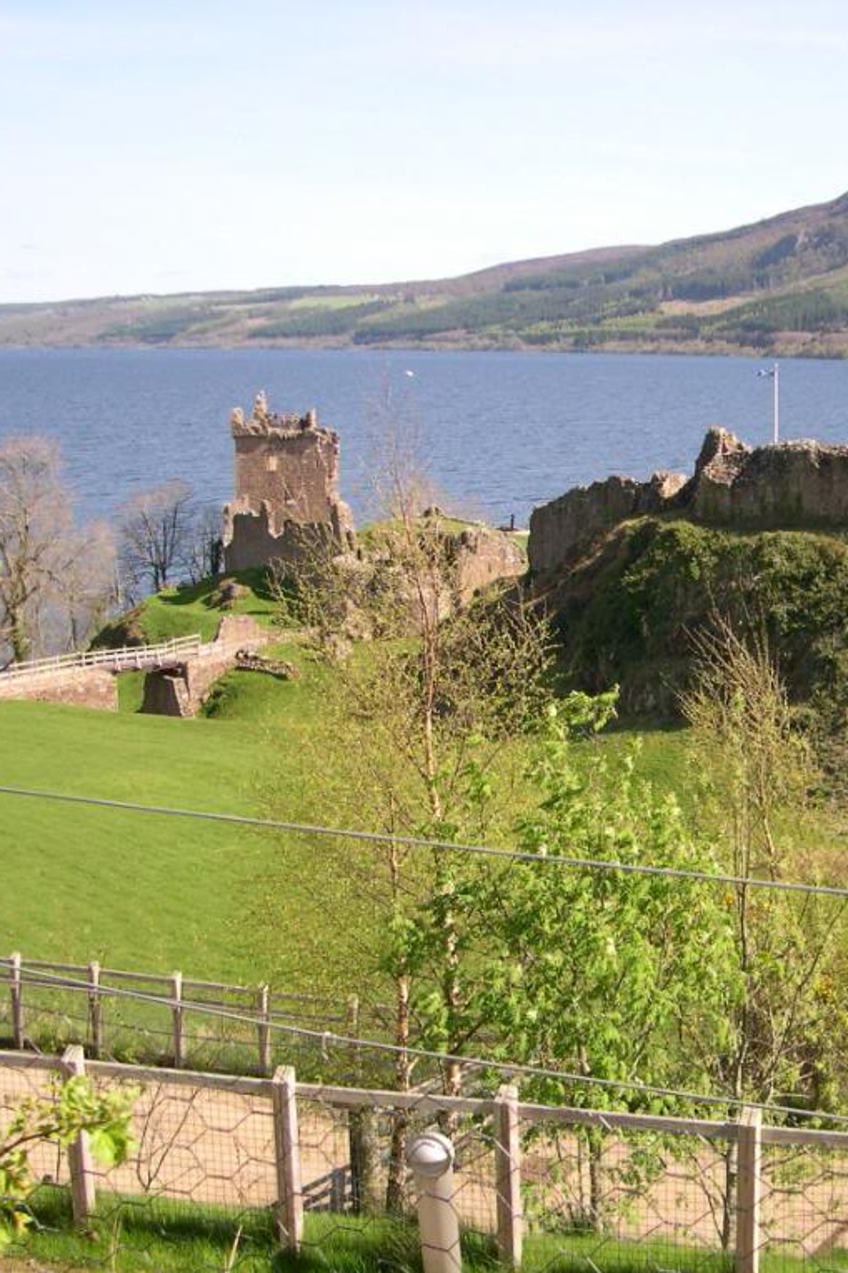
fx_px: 1873
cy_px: 636
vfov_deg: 37.5
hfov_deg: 24.9
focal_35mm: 53
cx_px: 726
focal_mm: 8
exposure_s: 1/641
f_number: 2.8
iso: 100
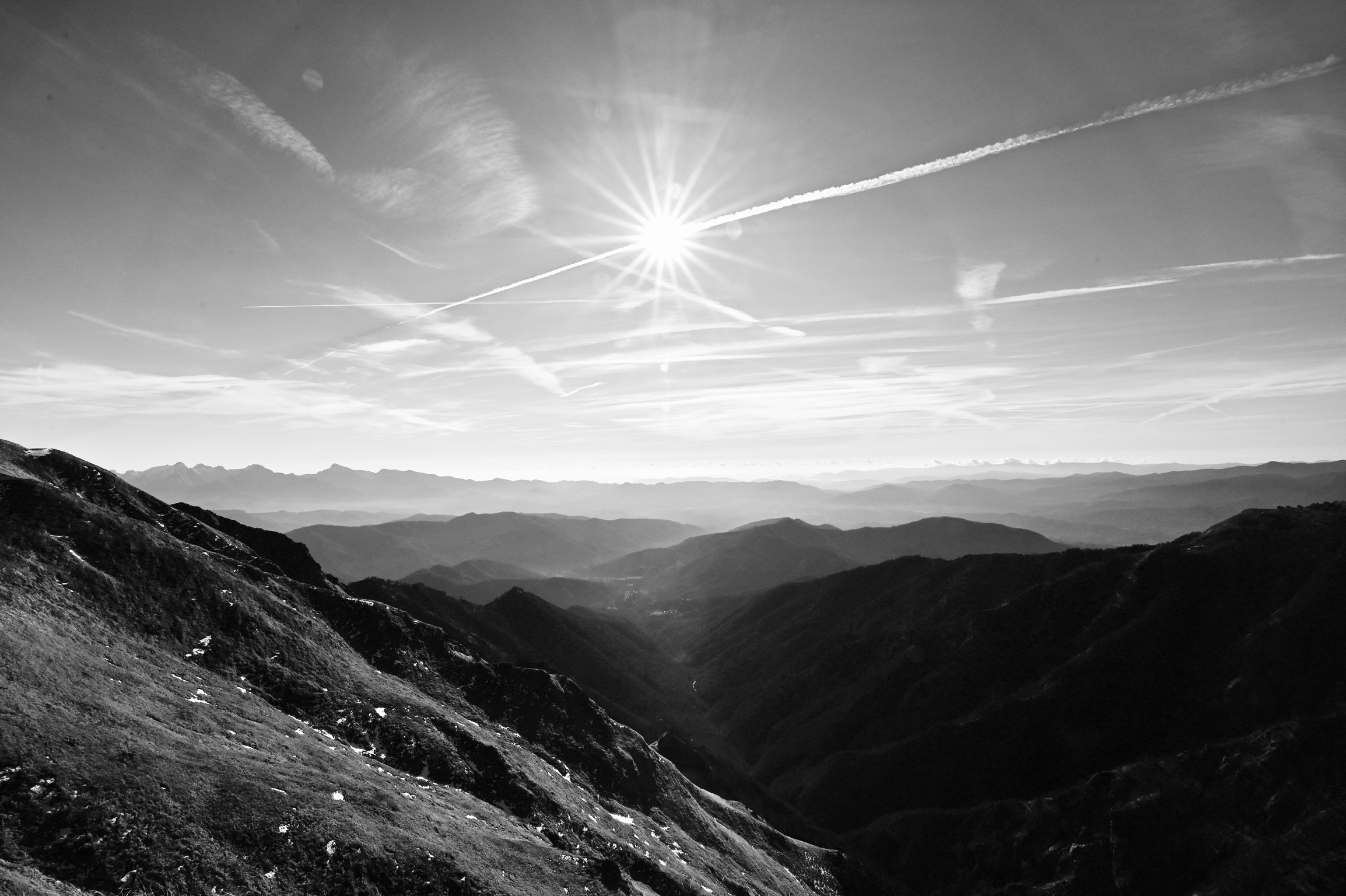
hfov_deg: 100.4
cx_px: 673
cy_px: 448
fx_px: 560
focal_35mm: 15
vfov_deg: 77.3
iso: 200
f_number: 14
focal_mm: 15
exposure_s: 1/320
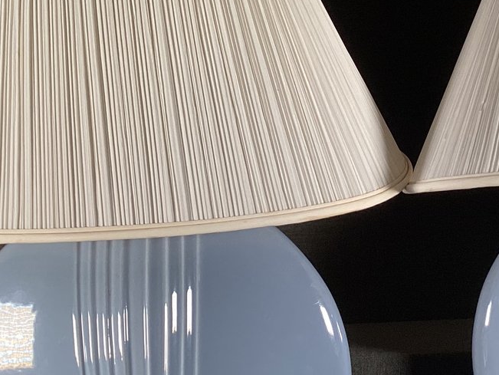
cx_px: 407
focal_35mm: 72
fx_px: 1038
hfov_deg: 26.5
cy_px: 209
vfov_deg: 20.5
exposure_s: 1/100
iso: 50
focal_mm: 3.3
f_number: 2.4
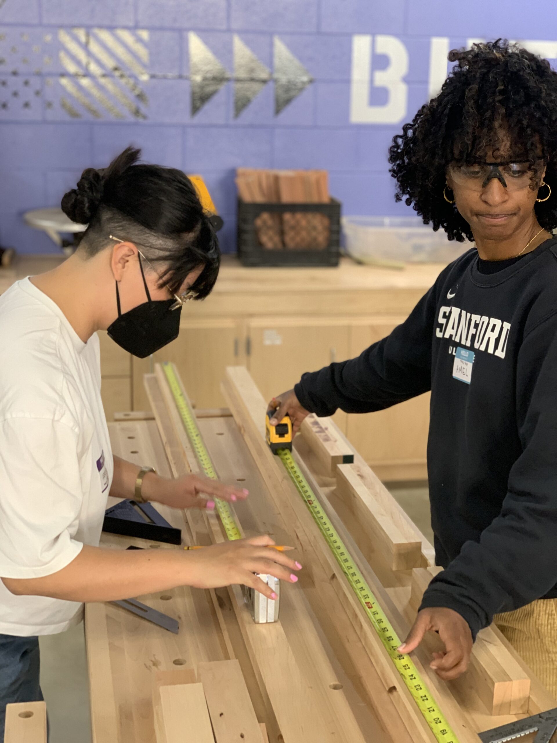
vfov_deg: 36.8
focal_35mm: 52
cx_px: 278
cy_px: 372
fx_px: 1116
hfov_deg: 28.0
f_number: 2.4
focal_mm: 6
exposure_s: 1/60
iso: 200
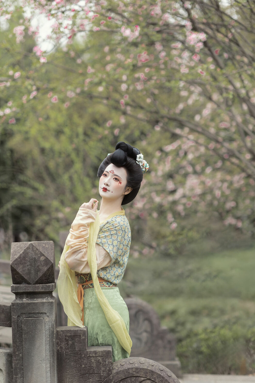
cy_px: 192
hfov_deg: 16.1
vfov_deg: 23.9
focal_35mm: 85
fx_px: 903
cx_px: 128
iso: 100
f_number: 2
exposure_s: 1/640
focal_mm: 85
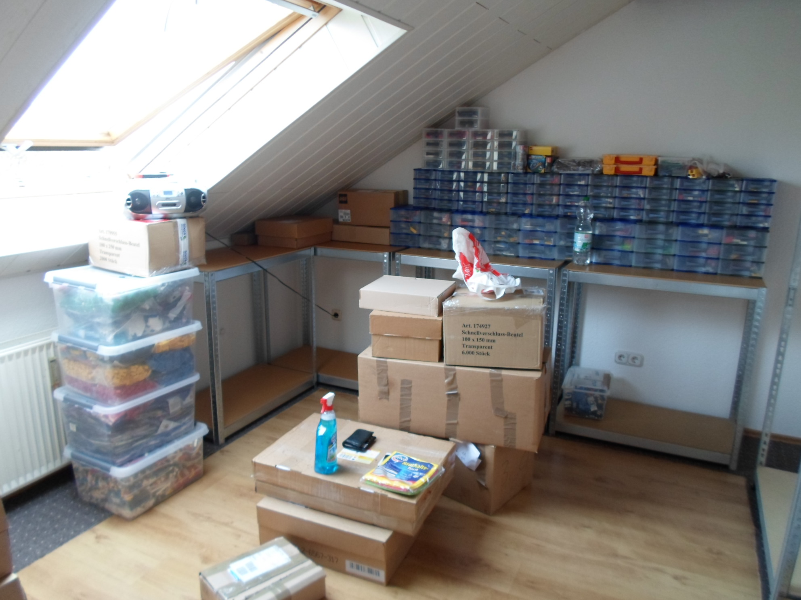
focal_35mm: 25
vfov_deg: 54.9
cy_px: 300
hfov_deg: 69.4
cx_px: 400
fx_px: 578
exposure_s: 1/30
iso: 160
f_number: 2.5
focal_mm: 4.5
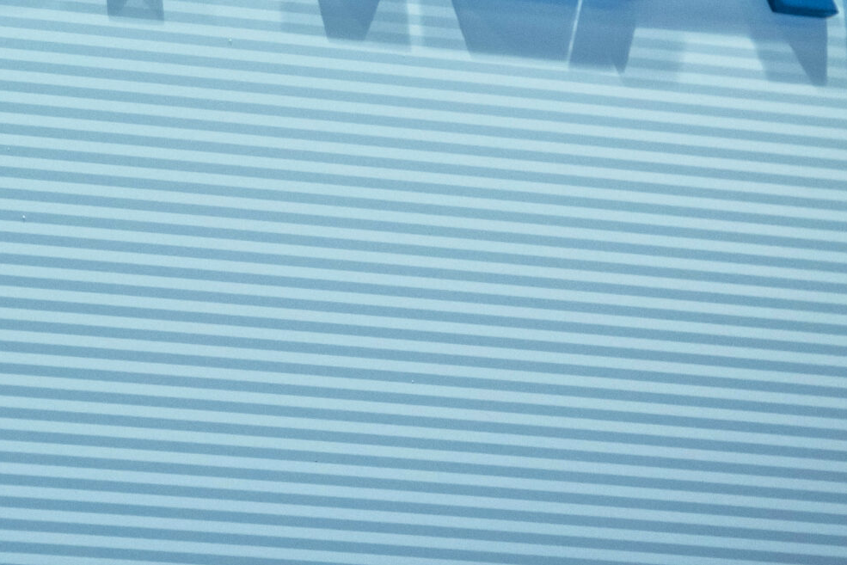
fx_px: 9788
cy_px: -166
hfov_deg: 5.0
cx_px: 123
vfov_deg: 3.3
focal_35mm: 416
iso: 2000
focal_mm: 160
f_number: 3.2
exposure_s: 1/1000
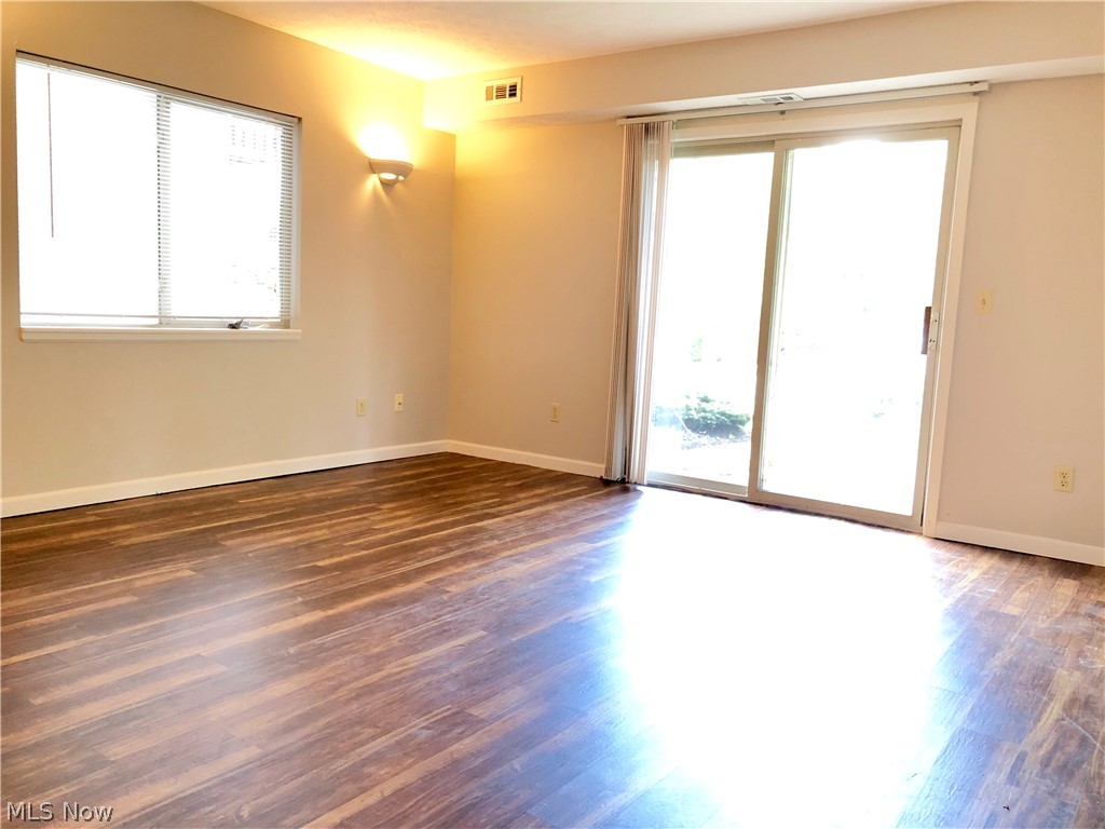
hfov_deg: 63.4
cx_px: 552
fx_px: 894
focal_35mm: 28
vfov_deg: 49.7
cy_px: 414
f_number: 1.8
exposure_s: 1/15
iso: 80
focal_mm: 3.99
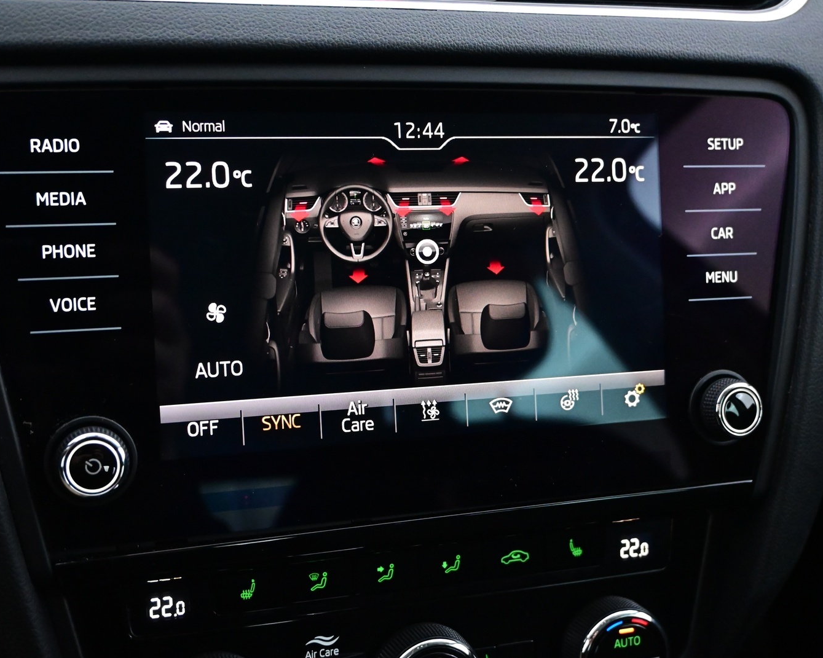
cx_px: 361
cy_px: 331
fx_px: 1037
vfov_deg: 35.2
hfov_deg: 43.2
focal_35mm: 43
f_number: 4.2
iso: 5000
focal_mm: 25
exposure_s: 1/25
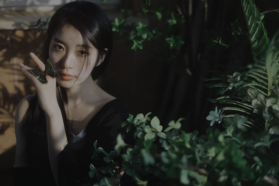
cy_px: 93
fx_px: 380
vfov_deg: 27.5
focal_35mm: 49
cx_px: 140
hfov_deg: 40.3
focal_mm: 50
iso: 100
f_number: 1.4
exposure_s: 1/1000
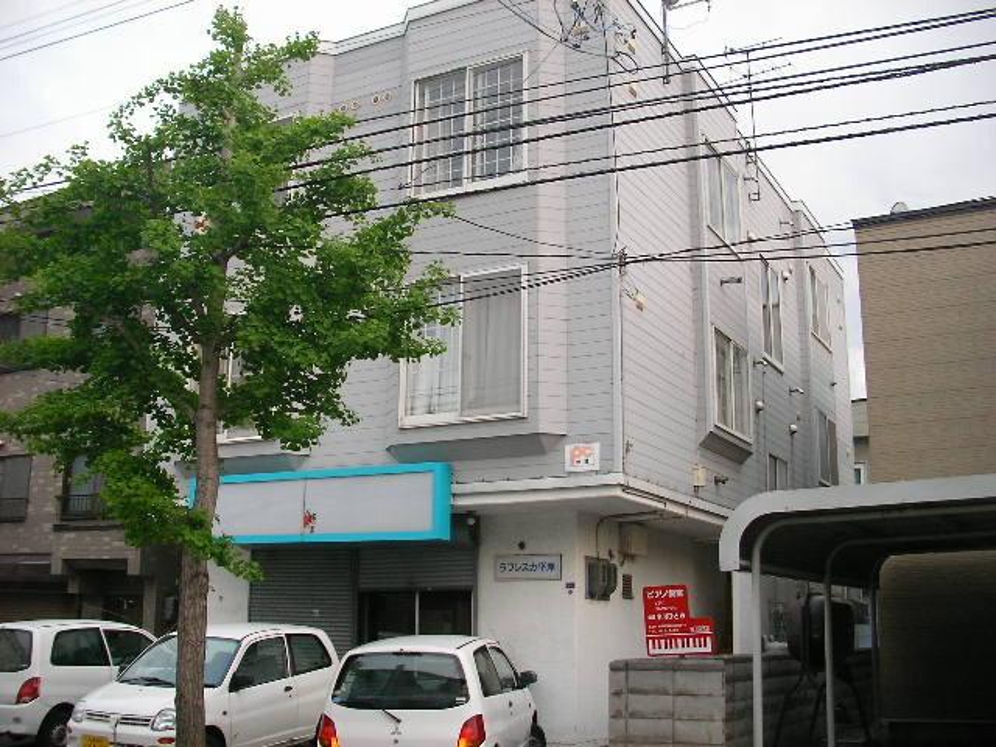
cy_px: 374
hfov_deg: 49.0
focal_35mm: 38
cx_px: 498
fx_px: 1093
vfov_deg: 37.7
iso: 71
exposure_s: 1/80.3
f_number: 3.5
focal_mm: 6.3
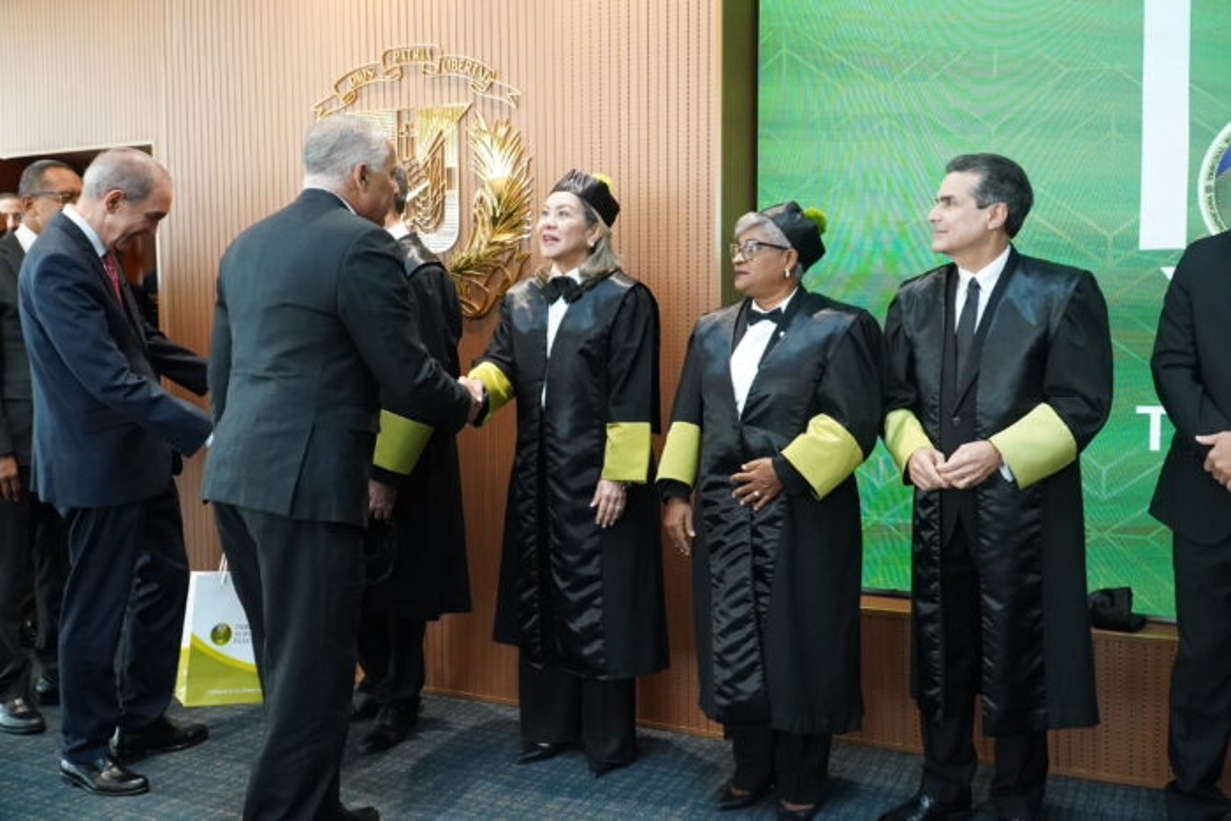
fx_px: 1060
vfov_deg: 42.3
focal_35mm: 31
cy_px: 410
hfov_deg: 60.3
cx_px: 616
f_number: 4.5
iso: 5000
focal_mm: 21
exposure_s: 1/320
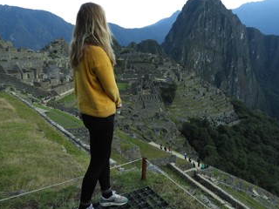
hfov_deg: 59.4
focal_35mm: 30
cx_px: 169
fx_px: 242
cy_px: 86
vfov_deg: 46.6
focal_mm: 4.3
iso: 100
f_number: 3.3
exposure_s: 1/100
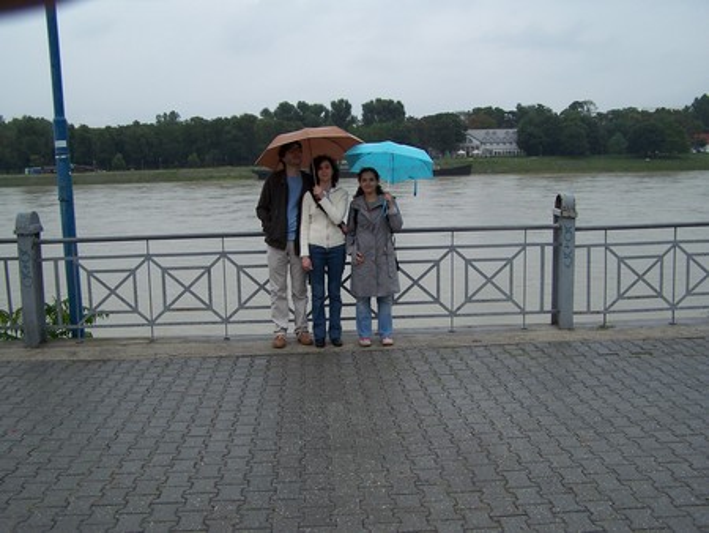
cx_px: 354
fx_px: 779
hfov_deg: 49.0
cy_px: 266
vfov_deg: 37.8
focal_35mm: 38
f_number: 2.8
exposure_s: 1/400
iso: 80
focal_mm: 6.3
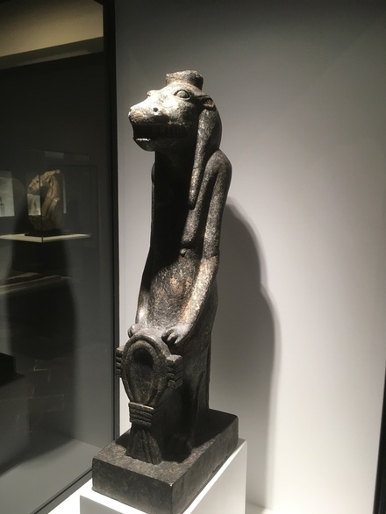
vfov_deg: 61.6
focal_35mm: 29
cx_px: 193
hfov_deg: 48.3
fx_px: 431
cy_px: 257
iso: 64
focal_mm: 4.15
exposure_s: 1/33
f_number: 2.2
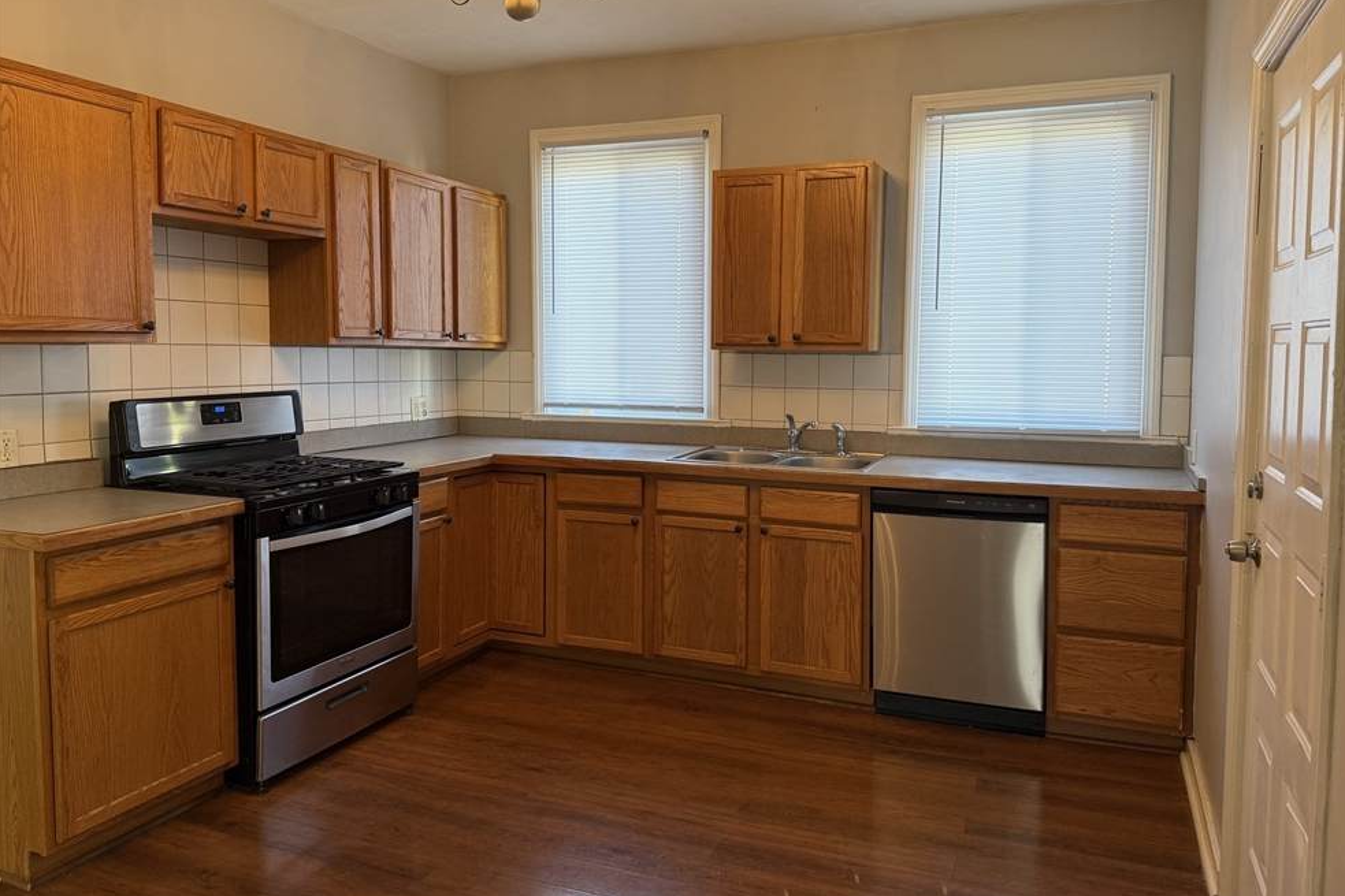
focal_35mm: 26
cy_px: 408
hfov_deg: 69.4
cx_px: 695
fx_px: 971
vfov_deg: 49.5
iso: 125
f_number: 1.78
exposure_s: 1/60
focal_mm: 6.76
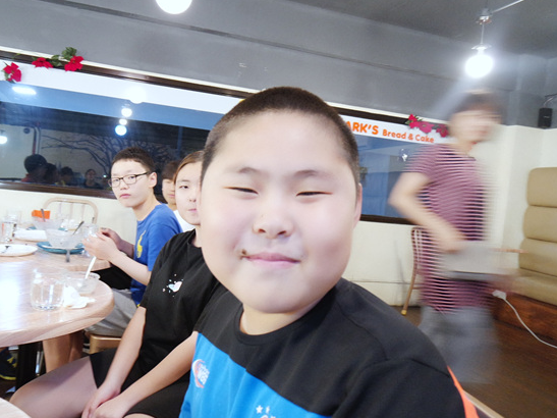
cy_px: 203
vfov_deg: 51.3
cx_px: 235
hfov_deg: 65.0
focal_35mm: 27
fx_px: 434
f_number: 3.5
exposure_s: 1/15
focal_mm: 9
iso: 800
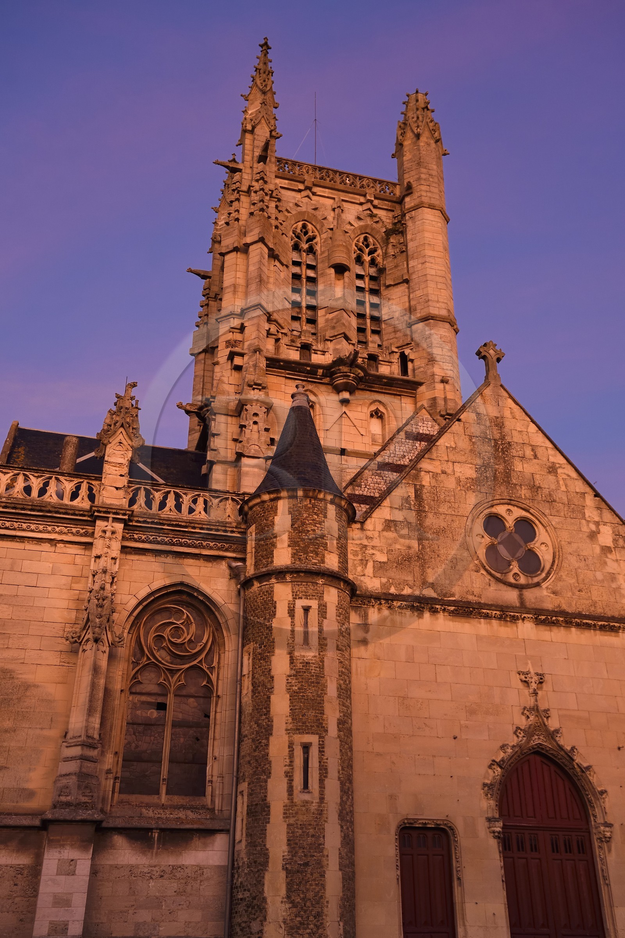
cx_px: 312
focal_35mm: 34
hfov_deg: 38.9
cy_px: 469
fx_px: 885
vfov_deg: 55.8
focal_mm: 34
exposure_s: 1/60
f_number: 4.5
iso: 800
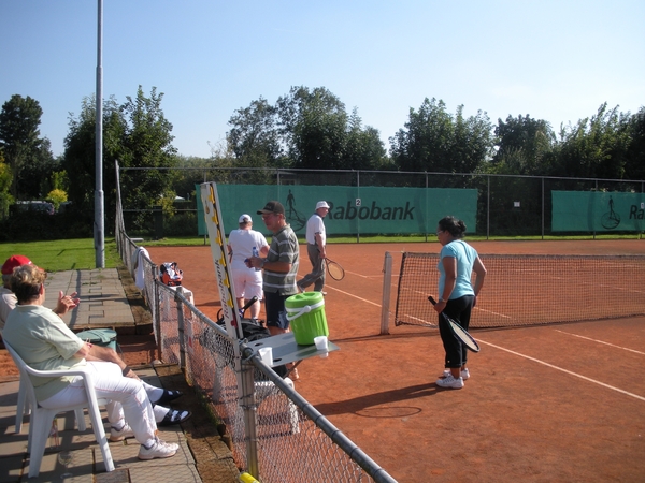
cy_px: 242
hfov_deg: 51.4
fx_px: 671
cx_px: 322
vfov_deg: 39.7
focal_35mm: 36
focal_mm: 6.3
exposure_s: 1/589
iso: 64
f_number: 3.5
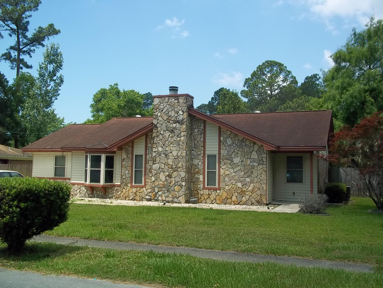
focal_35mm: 36
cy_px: 144
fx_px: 398
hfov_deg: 51.4
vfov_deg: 39.7
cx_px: 192
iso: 80
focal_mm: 6.5
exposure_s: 1/160
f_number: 8
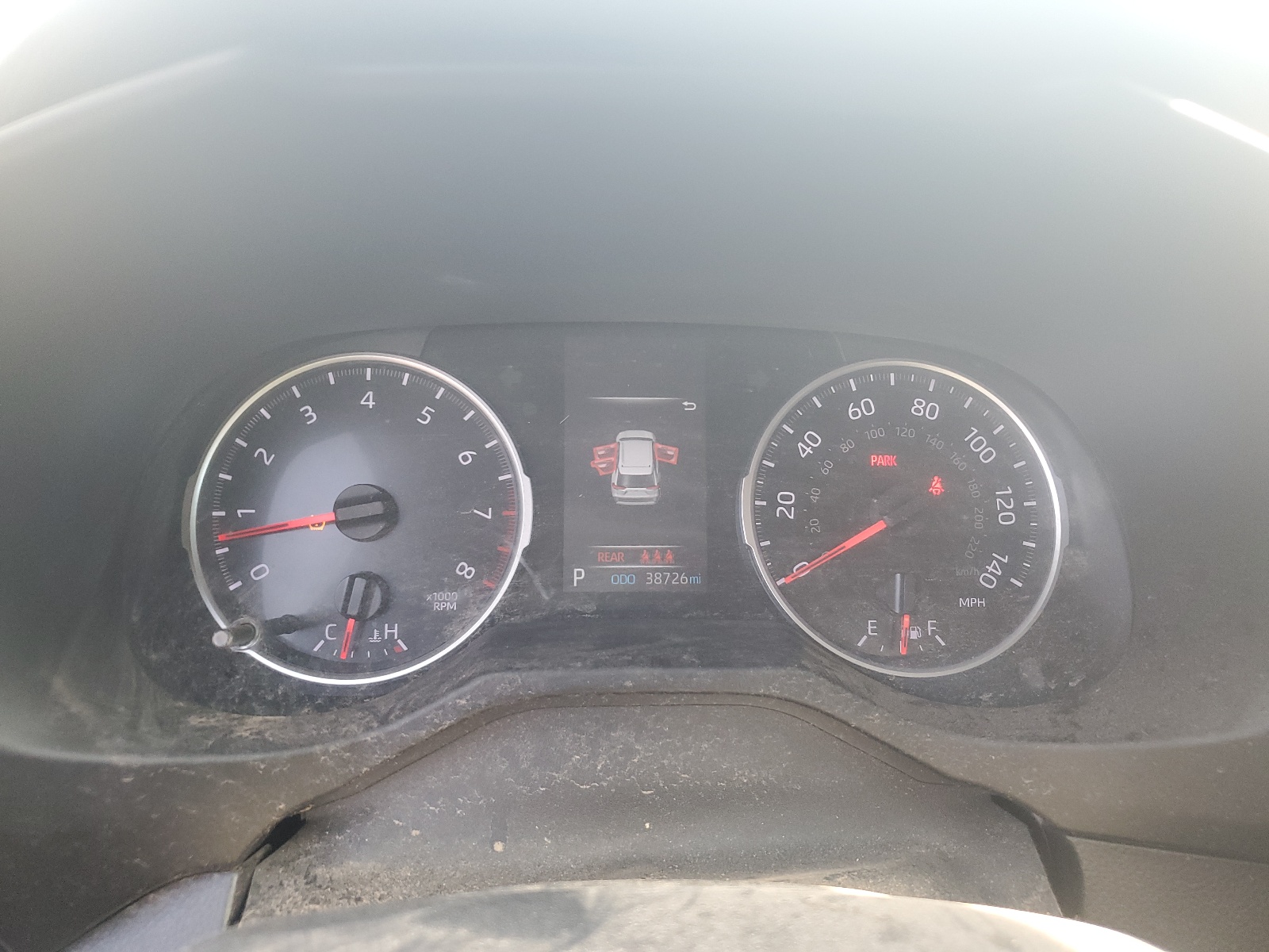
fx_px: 953
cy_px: 476
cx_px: 634
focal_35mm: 26
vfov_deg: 53.1
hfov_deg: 67.3
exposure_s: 1/120
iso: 98
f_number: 1.5
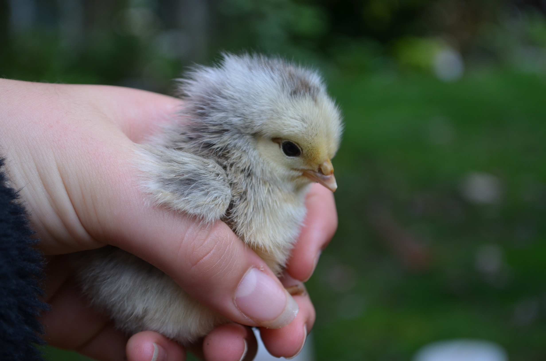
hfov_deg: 24.7
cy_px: 180
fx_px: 1249
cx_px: 273
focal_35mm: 82
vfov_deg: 16.5
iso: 200
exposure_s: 1/160
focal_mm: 55
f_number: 6.3
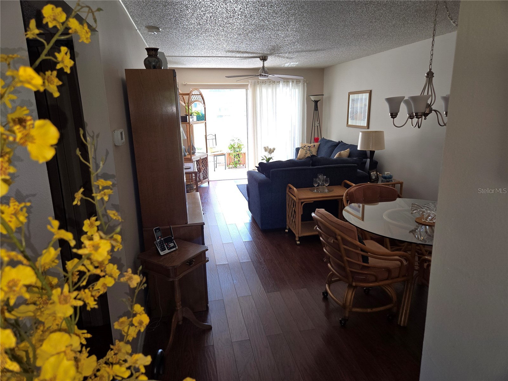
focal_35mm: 23
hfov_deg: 73.9
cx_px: 254
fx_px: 338
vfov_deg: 58.9
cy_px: 190
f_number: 1.8
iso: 40
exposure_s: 1/60
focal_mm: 5.4
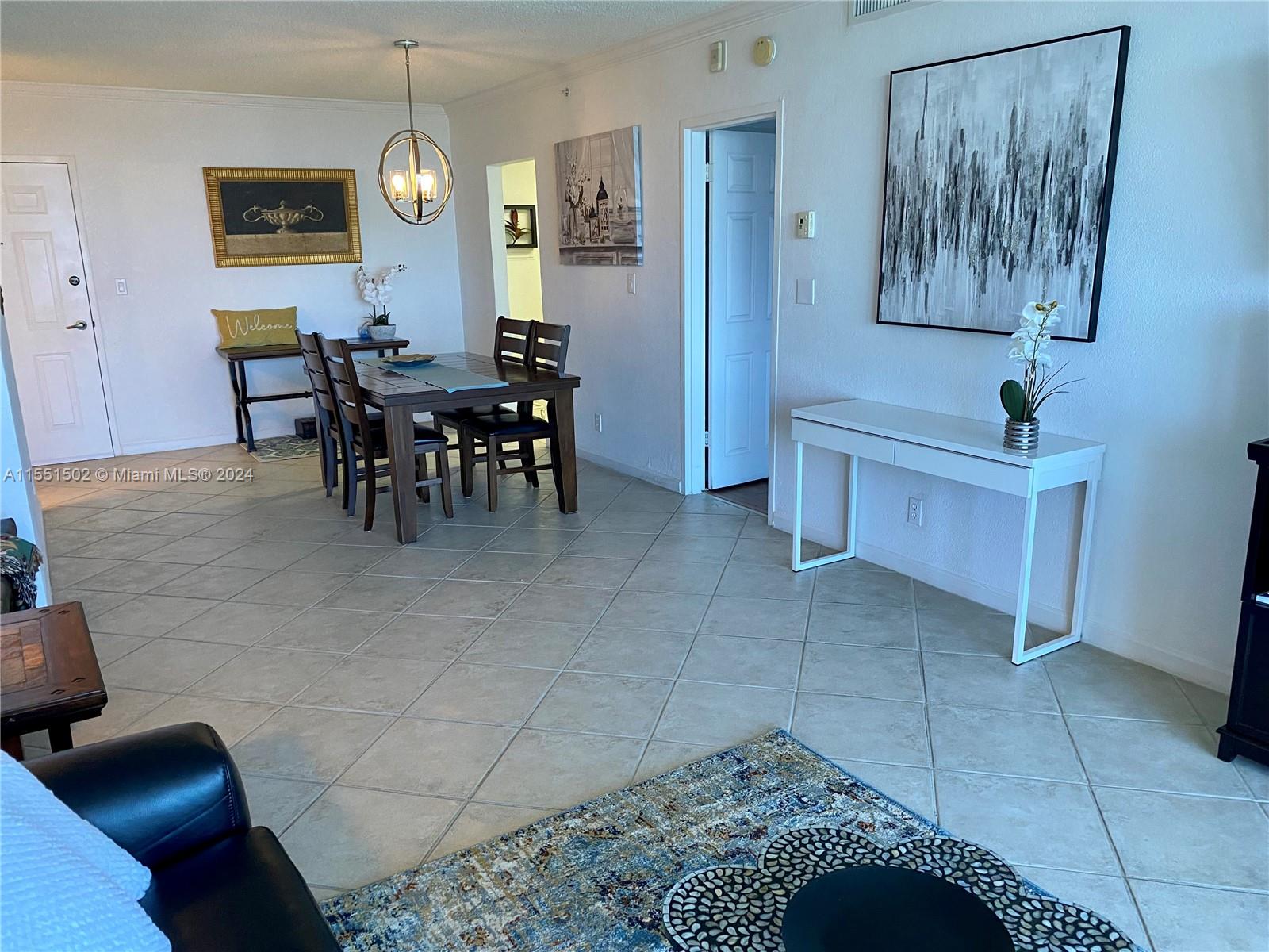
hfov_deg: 67.3
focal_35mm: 26
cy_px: 476
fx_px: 953
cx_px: 634
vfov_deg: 53.1
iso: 200
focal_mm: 4.25
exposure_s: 1/60
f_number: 1.8
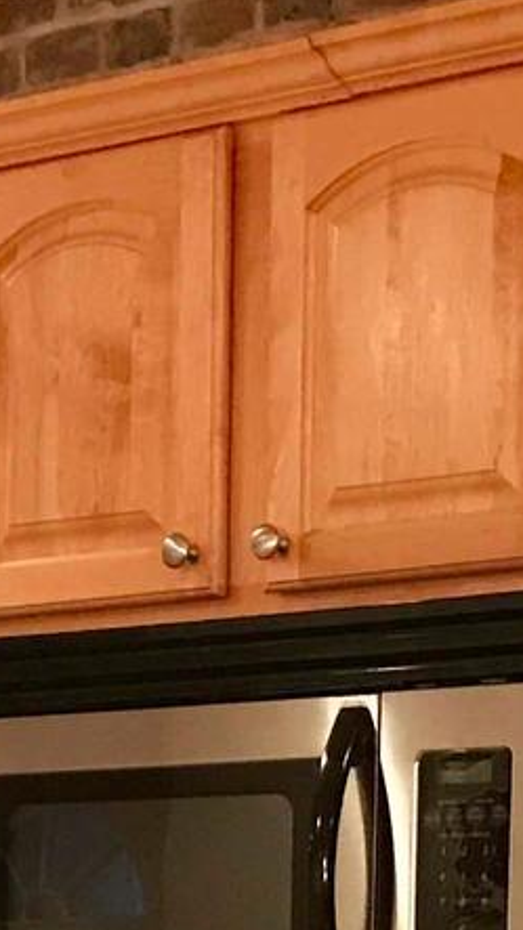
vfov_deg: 14.5
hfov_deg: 8.6
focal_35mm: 141
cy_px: 1285
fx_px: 3478
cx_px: 109
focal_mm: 3.99
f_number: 1.8
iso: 100
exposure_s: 1/15
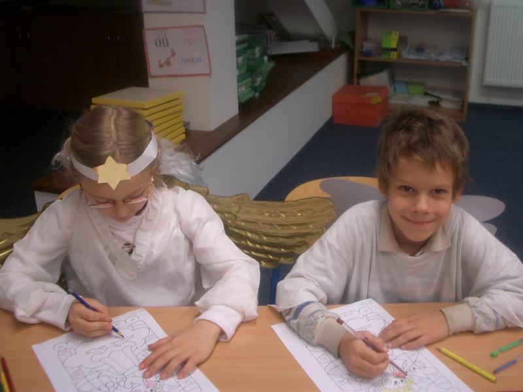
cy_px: 196
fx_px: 619
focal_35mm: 41
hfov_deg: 45.8
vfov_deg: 35.1
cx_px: 262
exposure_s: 1/50
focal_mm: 6.8
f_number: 2.8
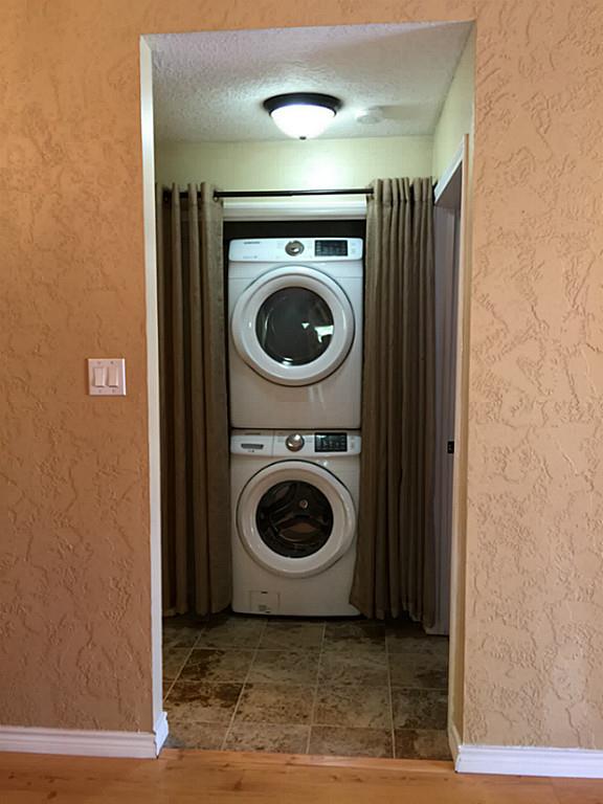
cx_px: 302
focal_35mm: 29
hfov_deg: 48.2
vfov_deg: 61.7
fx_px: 674
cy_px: 402
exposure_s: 1/15
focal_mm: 4.15
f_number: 2.2
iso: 64
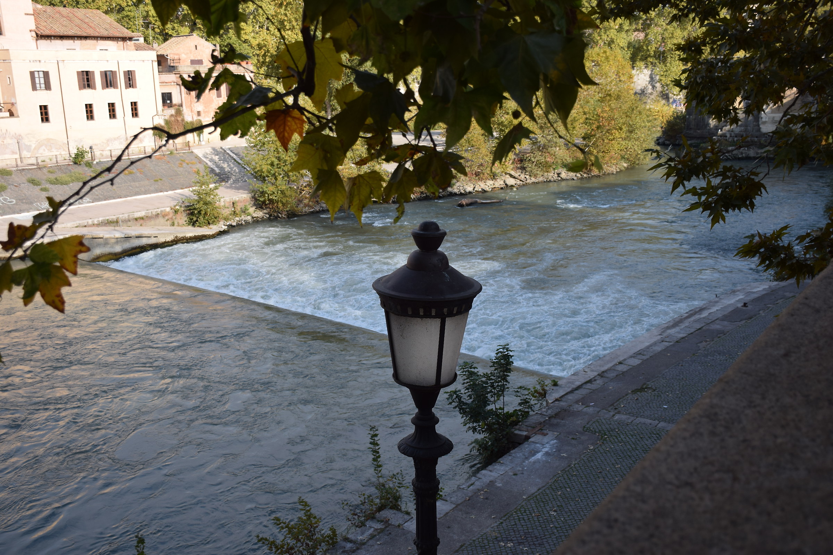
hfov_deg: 53.1
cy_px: 278
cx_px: 416
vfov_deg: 36.9
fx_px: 833
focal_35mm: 36
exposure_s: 1/320
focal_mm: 24
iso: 100
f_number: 5
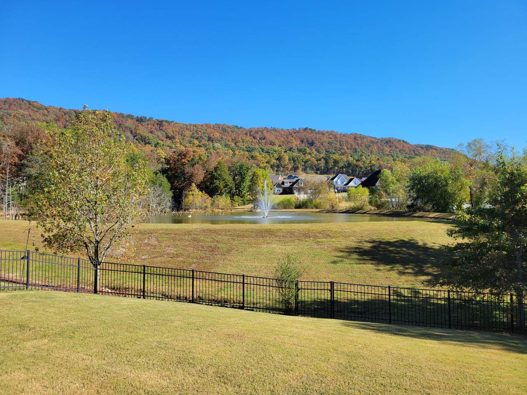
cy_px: 198
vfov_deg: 53.1
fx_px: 396
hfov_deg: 67.3
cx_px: 264
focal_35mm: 26
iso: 40
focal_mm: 5.4
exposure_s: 1/1476
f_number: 1.8
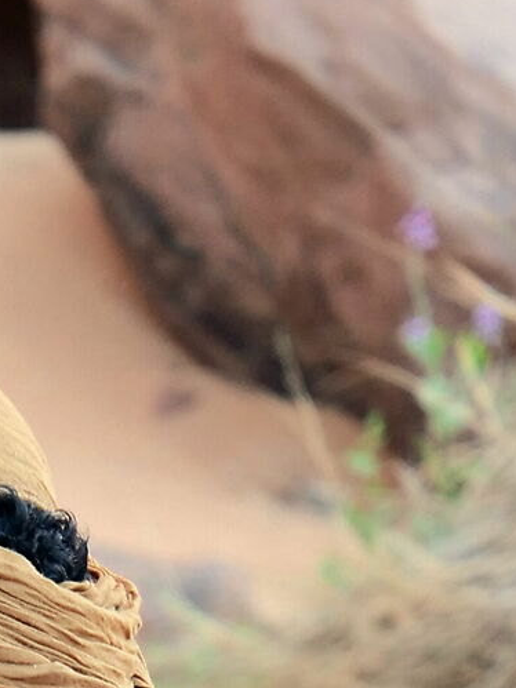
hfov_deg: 3.5
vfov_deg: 4.6
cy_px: 1482
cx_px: -575
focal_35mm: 423
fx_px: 8411
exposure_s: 1/250
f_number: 4.5
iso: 800
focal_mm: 44
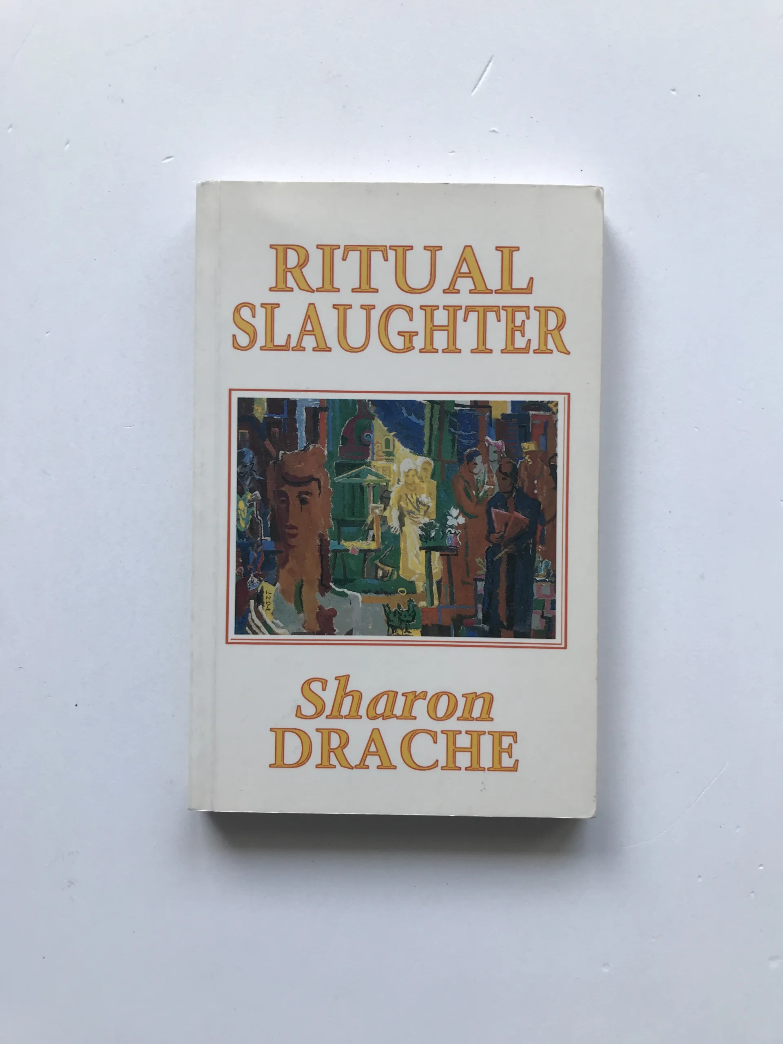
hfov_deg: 49.7
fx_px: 844
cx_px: 392
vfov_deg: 63.4
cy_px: 522
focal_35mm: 28
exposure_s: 1/100
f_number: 1.8
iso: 25
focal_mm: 3.99
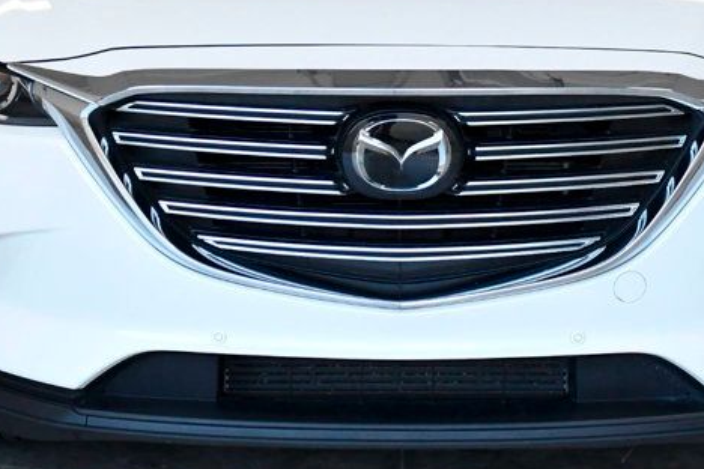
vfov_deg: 12.9
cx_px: 391
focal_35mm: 105
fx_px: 2053
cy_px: 38
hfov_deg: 19.4
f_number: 3.5
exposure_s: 1/3200
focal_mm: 32
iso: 2500
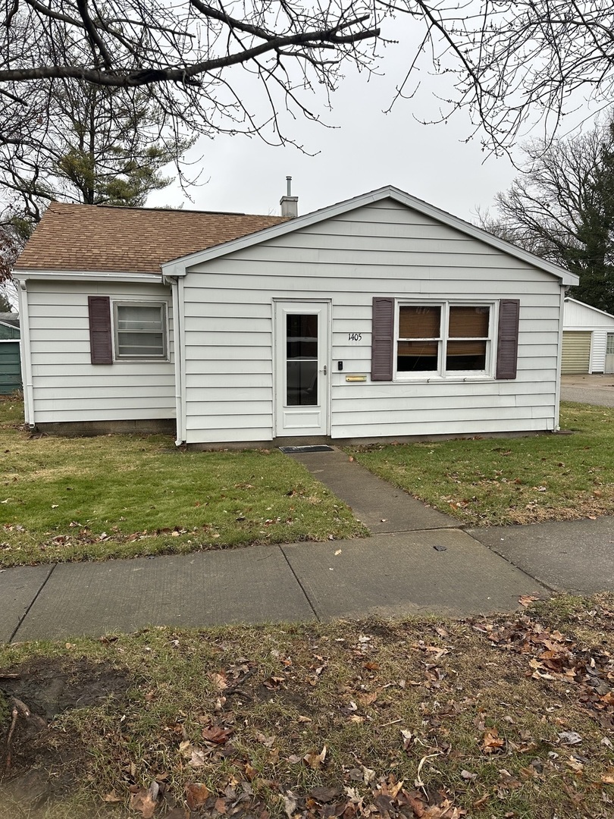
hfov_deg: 56.8
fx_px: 568
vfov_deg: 71.6
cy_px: 410
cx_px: 307
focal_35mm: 24
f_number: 1.78
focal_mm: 6.86
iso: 80
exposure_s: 1/604
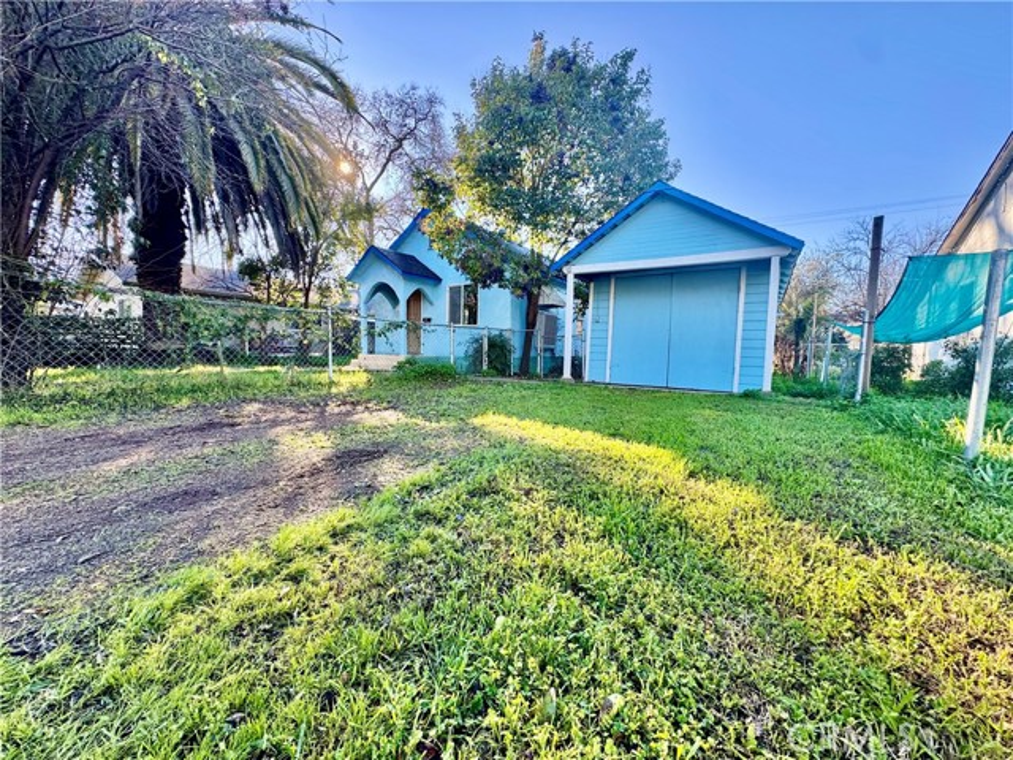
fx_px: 410
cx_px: 506
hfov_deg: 102.1
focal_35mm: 14
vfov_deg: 85.7
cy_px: 380
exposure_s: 1/164
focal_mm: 2.22
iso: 40
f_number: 2.2
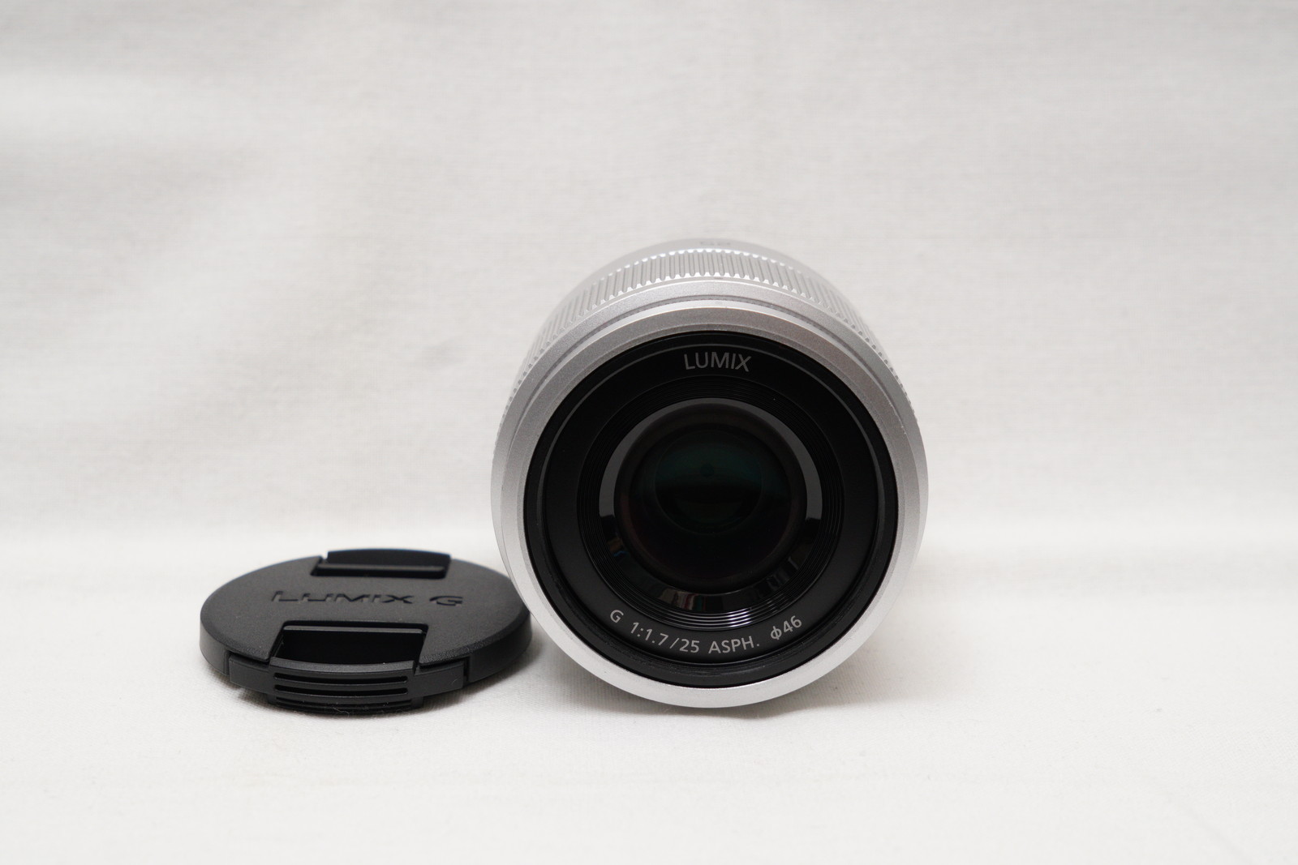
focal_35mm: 52
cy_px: 432
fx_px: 1893
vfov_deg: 25.8
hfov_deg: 37.8
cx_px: 649
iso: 800
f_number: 8
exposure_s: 1/60
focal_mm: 35
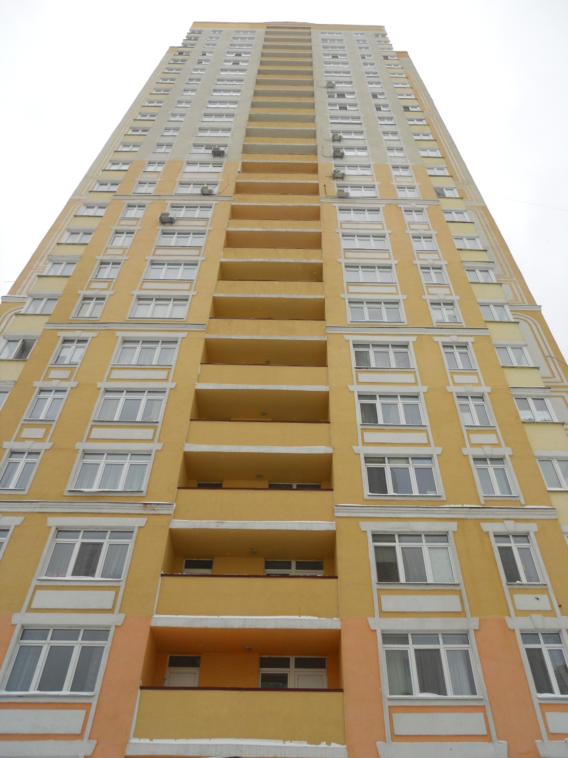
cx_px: 284
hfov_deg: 49.7
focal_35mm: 28
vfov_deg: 63.4
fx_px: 613
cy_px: 379
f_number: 2.7
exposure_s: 1/250
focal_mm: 5
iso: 125
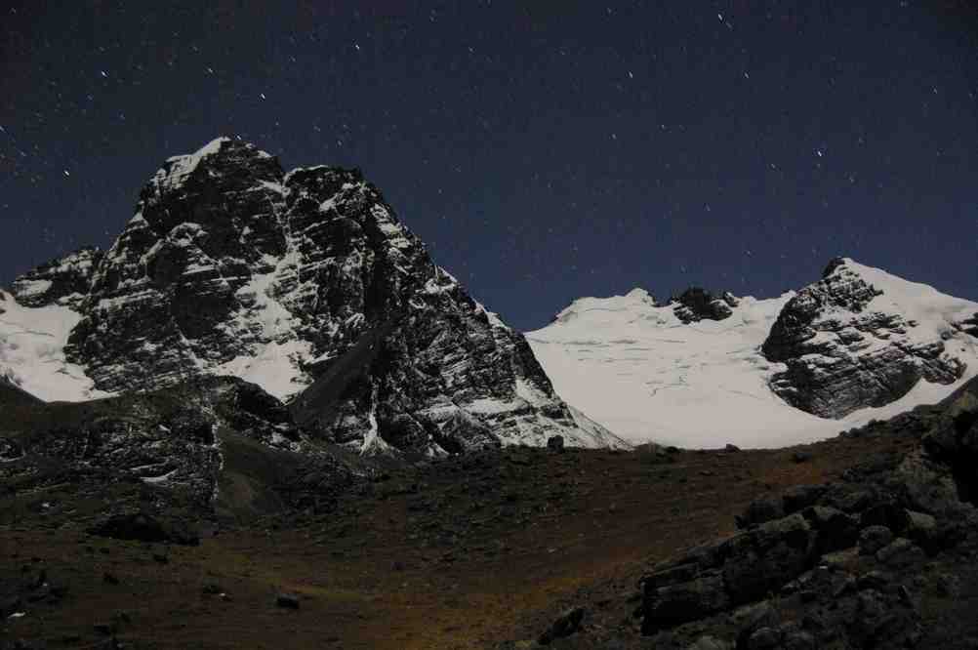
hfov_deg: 28.1
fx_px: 1954
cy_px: 325
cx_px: 489
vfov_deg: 18.9
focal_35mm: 72
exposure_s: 30
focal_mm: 47.5
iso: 1600
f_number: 4.5
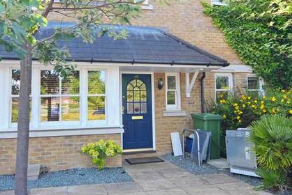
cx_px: 133
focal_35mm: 30
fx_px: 243
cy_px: 82
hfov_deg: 61.8
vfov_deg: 43.5
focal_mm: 12
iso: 180
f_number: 5.6
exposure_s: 1/125
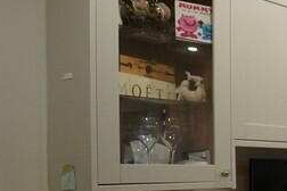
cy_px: 178
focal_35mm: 65
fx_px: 518
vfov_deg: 20.4
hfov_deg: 19.9
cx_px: 548
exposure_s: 1/160
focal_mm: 16
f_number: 4
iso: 2000
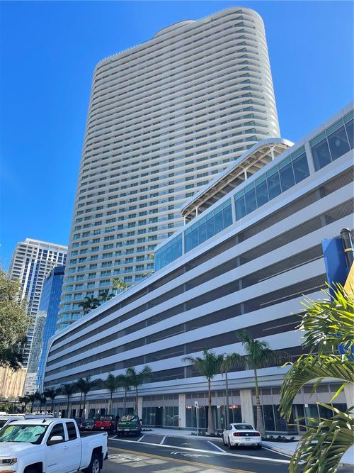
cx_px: 177
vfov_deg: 69.4
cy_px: 236
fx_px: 341
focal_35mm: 25
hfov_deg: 54.9
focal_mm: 5.1
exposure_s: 1/1513
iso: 32
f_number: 1.6
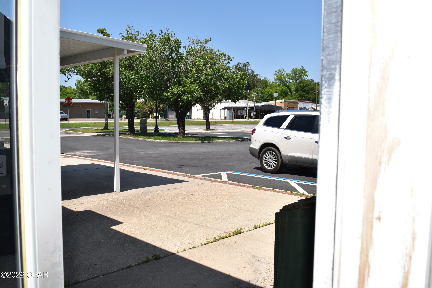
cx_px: 216
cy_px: 144
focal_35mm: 33
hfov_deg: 57.2
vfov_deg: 40.0
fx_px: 396
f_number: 13
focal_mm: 22
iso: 100
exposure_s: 1/200
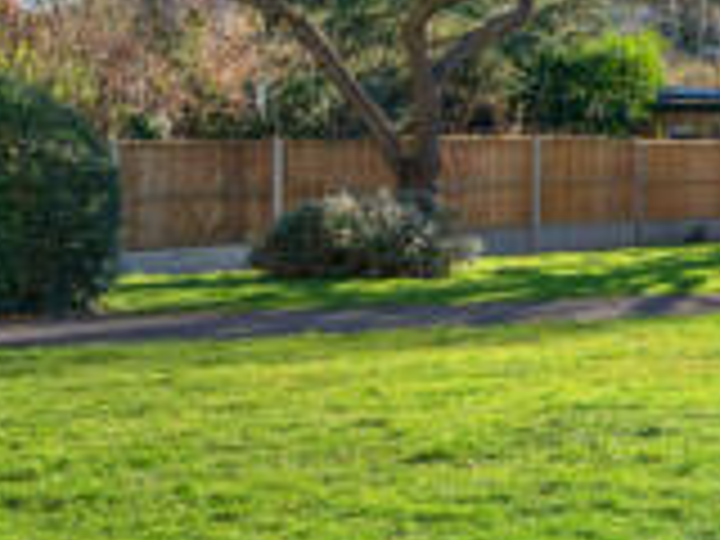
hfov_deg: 16.3
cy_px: 88
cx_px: 1512
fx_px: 1789
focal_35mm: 86
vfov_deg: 17.0
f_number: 8
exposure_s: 1/400
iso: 250
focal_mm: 14
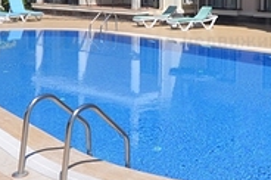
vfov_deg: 21.7
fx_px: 443
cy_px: -16
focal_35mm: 59
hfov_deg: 32.7
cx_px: 230
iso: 100
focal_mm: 10
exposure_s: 1/400
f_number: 9
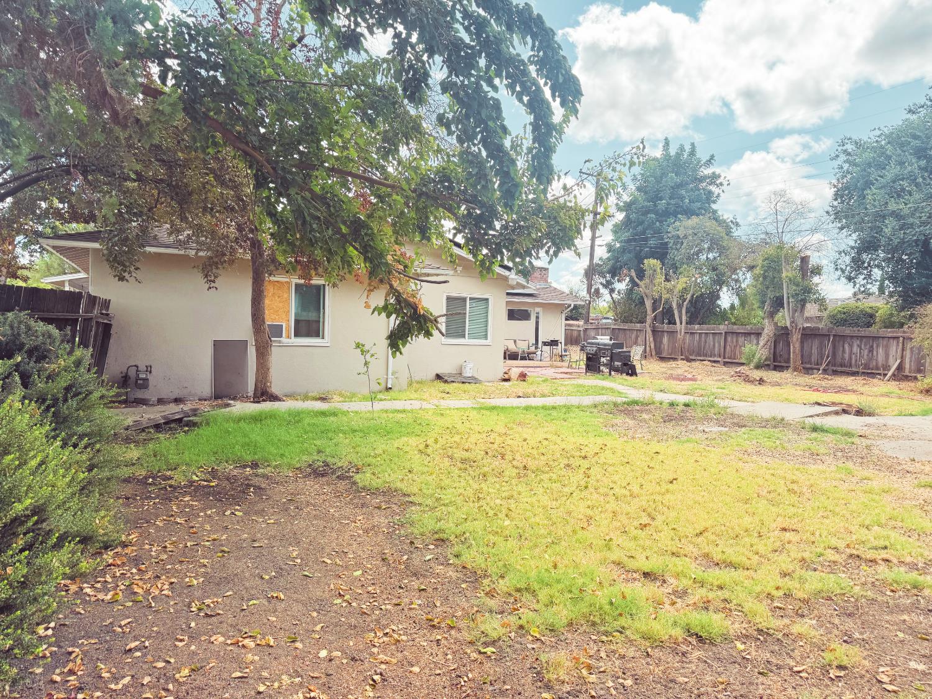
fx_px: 646
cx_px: 466
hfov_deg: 71.6
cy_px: 350
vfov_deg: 56.8
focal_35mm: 24
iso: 80
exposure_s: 1/1366
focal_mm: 6.76
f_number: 1.78
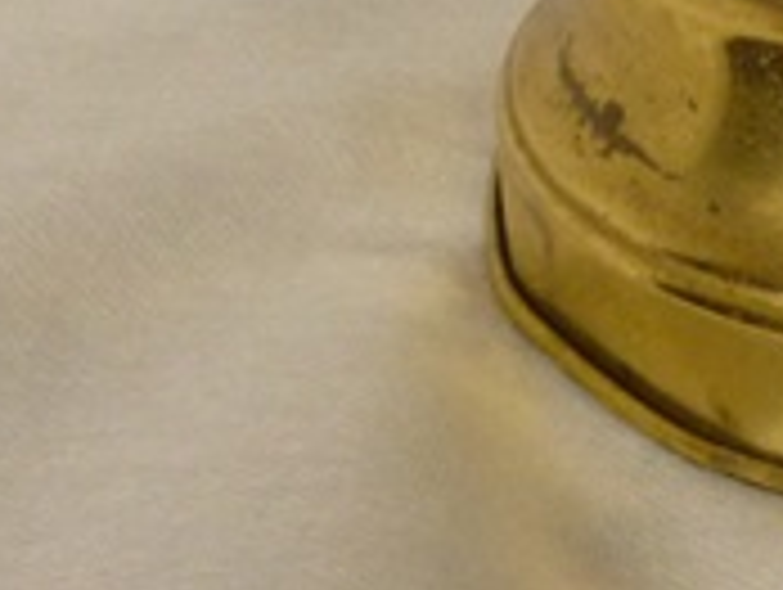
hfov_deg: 11.9
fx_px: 3534
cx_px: 1274
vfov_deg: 8.9
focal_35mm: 156
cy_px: -671
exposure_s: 1/160
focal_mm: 6.1
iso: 400
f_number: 3.6
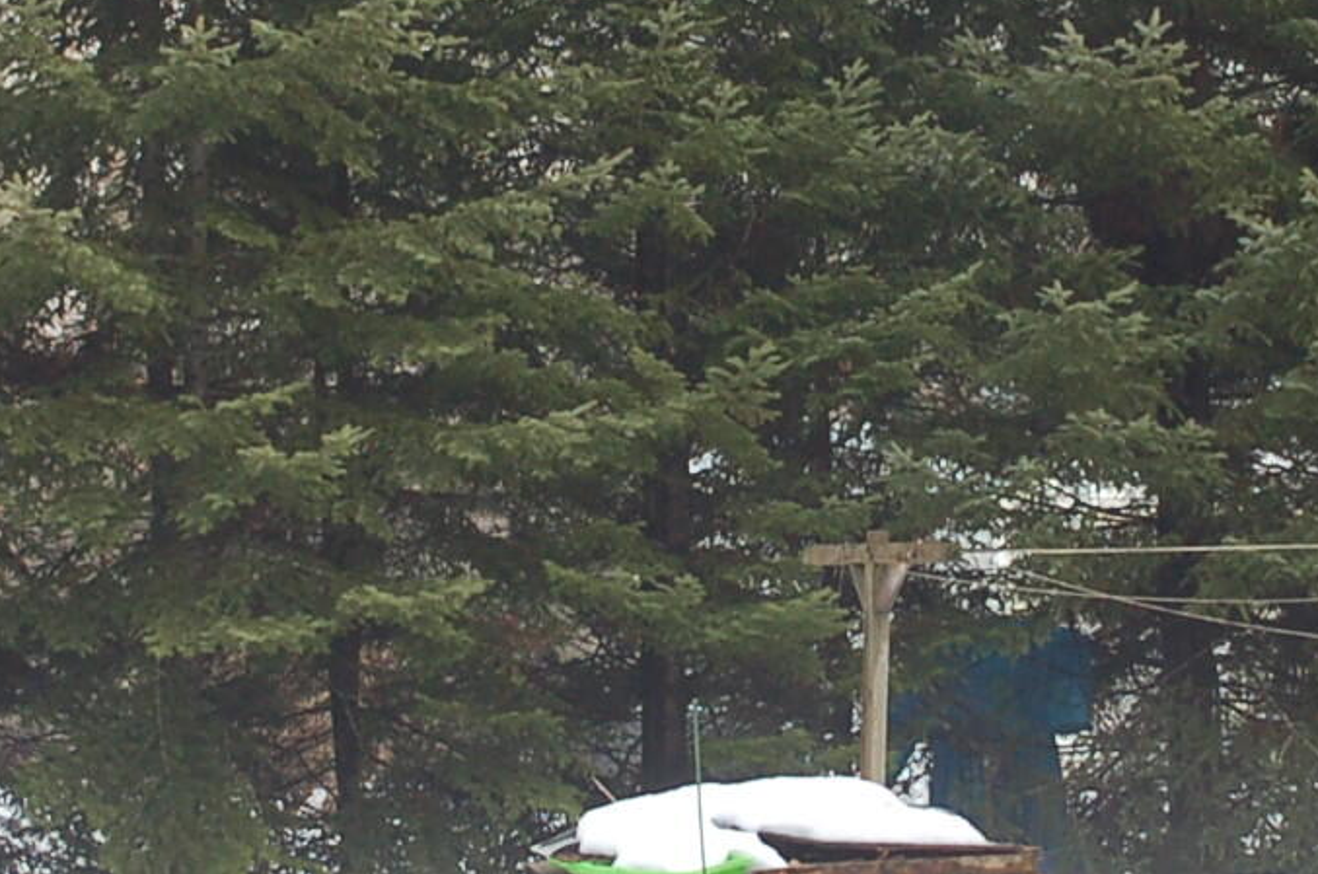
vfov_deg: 8.5
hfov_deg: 12.9
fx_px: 5848
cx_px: 814
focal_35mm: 160
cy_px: 214
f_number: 5.6
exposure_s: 1/125
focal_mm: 32
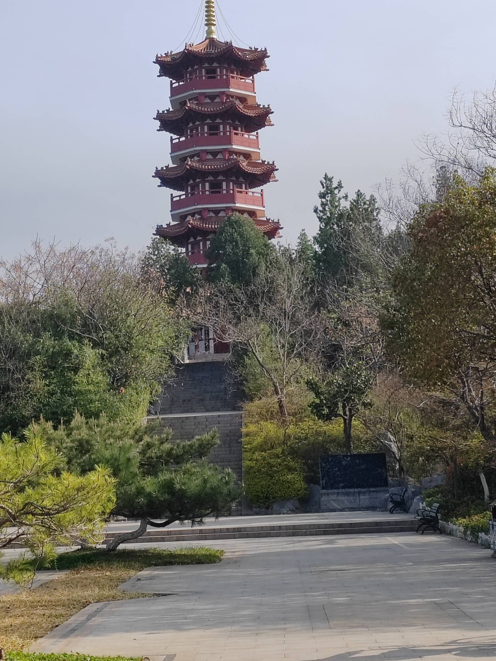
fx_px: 1510
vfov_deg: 24.6
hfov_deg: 18.7
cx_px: 219
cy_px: 202
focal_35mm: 79
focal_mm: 6.14
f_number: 1.8
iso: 50
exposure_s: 1/540
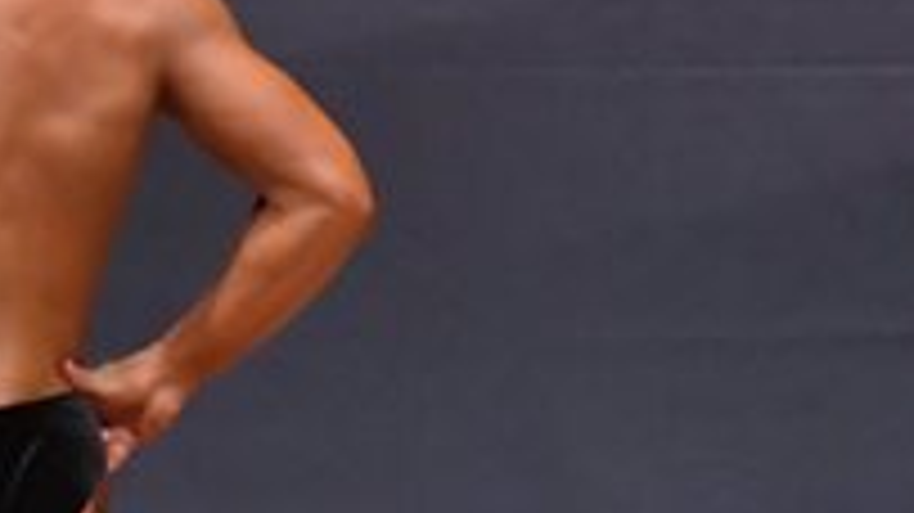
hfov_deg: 2.0
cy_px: 418
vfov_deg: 1.1
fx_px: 26140
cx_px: -92
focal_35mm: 1079
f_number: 5.6
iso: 6400
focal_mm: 180
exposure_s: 1/400
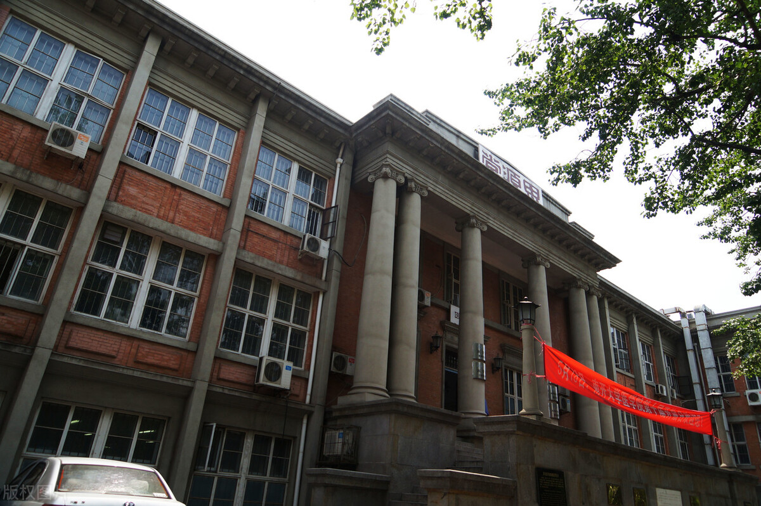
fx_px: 507
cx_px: 380
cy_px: 253
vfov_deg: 53.1
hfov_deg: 73.8
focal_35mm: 24
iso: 200
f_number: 5
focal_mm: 16
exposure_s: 1/800
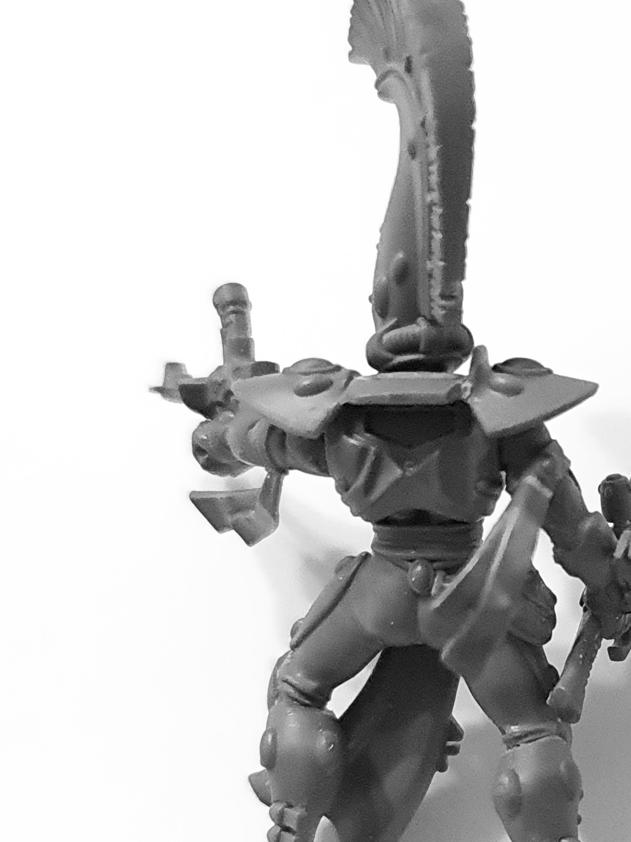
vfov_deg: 41.0
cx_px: 416
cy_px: 519
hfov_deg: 31.3
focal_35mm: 46
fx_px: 1118
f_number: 1.8
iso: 1600
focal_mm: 5.4
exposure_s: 1/180
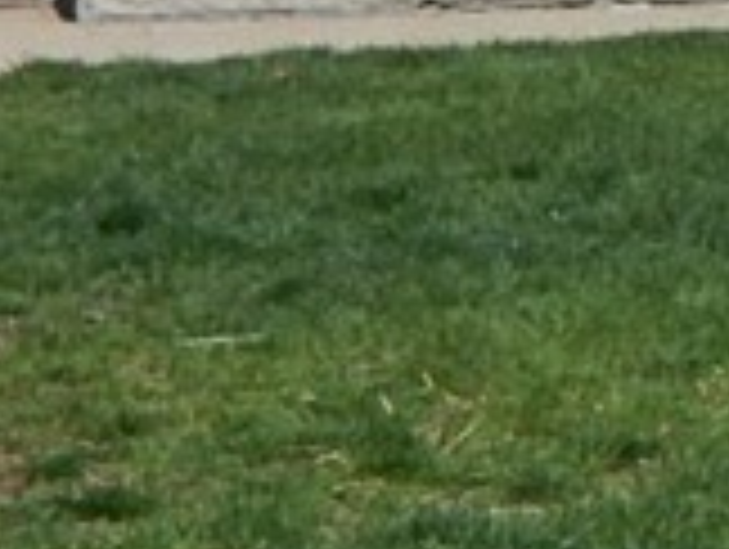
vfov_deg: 5.9
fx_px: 5062
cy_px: -932
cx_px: 1683
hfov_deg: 7.7
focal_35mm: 240
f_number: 6.9
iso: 125
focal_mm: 6.8
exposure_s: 1/500
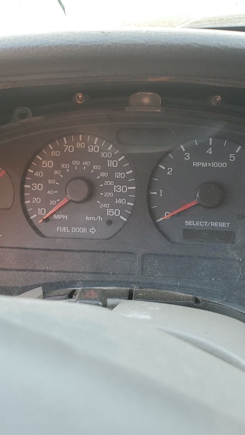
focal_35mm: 38
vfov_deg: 52.8
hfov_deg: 31.2
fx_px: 439
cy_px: 217
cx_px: 115
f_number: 1.5
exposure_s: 1/127
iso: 50
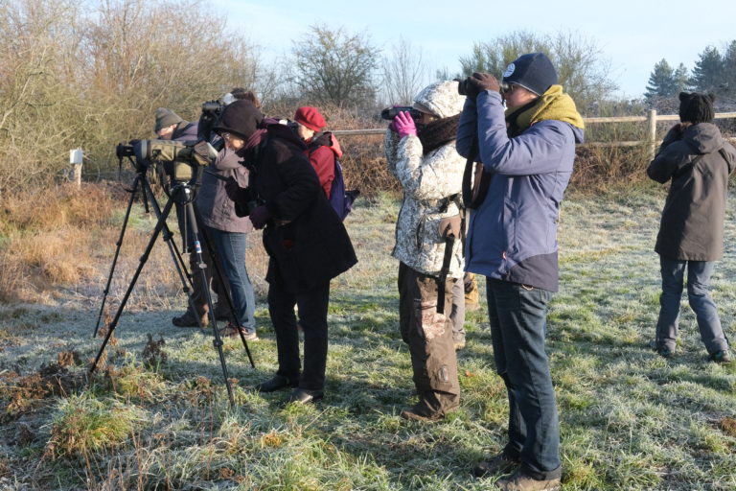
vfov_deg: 32.6
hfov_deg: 47.4
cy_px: 246
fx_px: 838
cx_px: 368
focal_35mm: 41
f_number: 8
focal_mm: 27
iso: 500
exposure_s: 1/250
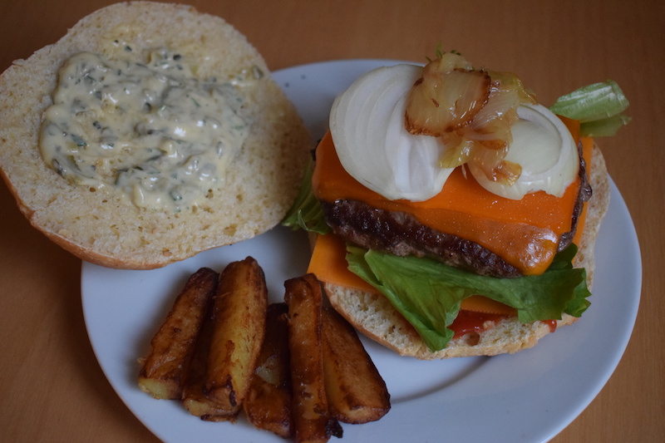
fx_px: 942
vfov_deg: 26.5
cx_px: 332
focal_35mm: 51
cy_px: 222
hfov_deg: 38.9
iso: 3200
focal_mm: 34
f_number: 4.5
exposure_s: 1/60
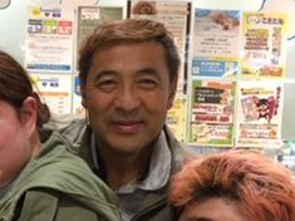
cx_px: -10
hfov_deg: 24.9
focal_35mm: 74
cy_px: 151
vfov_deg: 19.8
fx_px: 630
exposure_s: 1/30
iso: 80
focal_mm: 4.15
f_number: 2.2
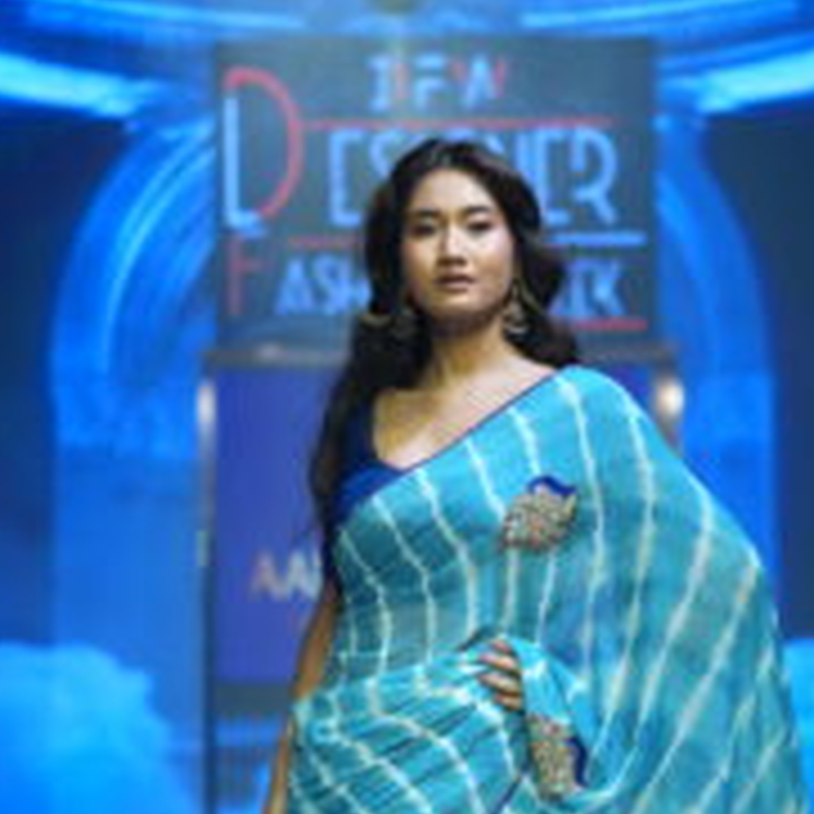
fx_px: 5055
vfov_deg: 9.2
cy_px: 679
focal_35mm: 190
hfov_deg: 9.2
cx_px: 531
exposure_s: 1/350
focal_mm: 90
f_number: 2.8
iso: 400
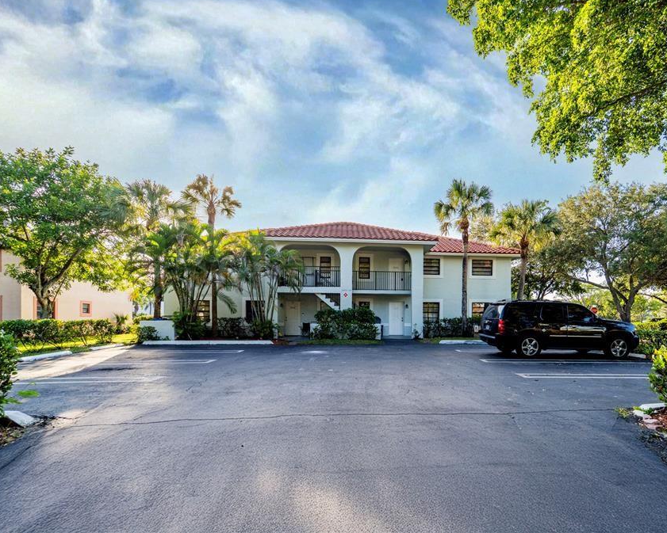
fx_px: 316
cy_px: 264
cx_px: 365
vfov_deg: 80.4
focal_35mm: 16
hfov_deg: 92.8
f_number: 6.3
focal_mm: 14
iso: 400
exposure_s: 1/200
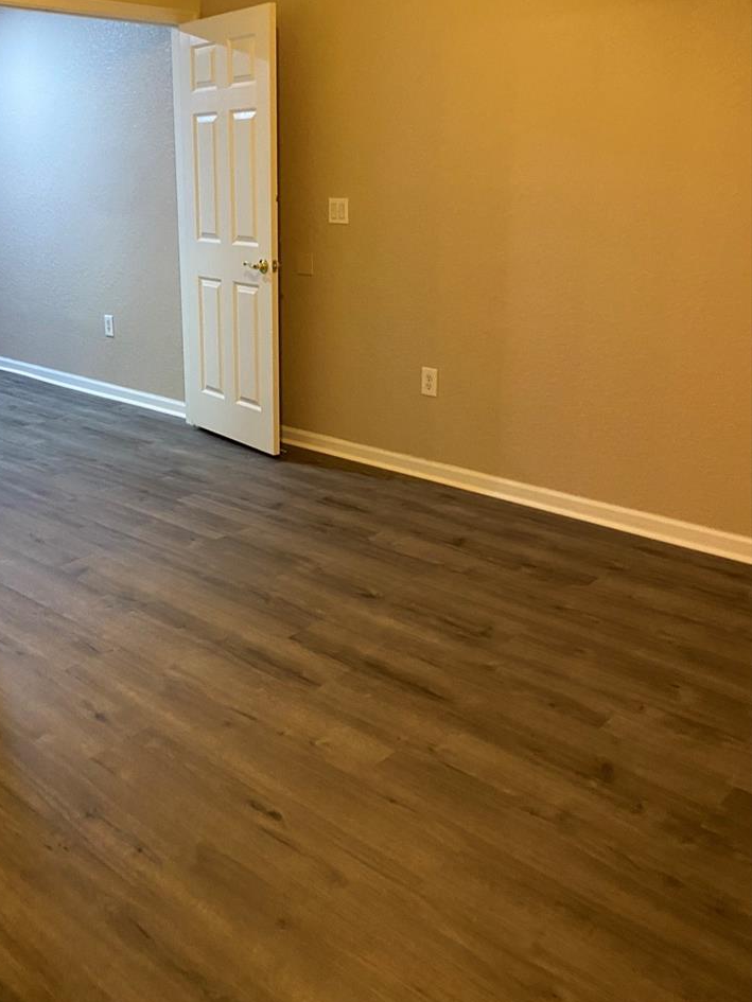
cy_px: 397
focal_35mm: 33
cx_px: 277
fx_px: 956
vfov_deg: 54.9
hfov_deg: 42.6
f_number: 1.8
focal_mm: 4.25
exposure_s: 1/40
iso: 320
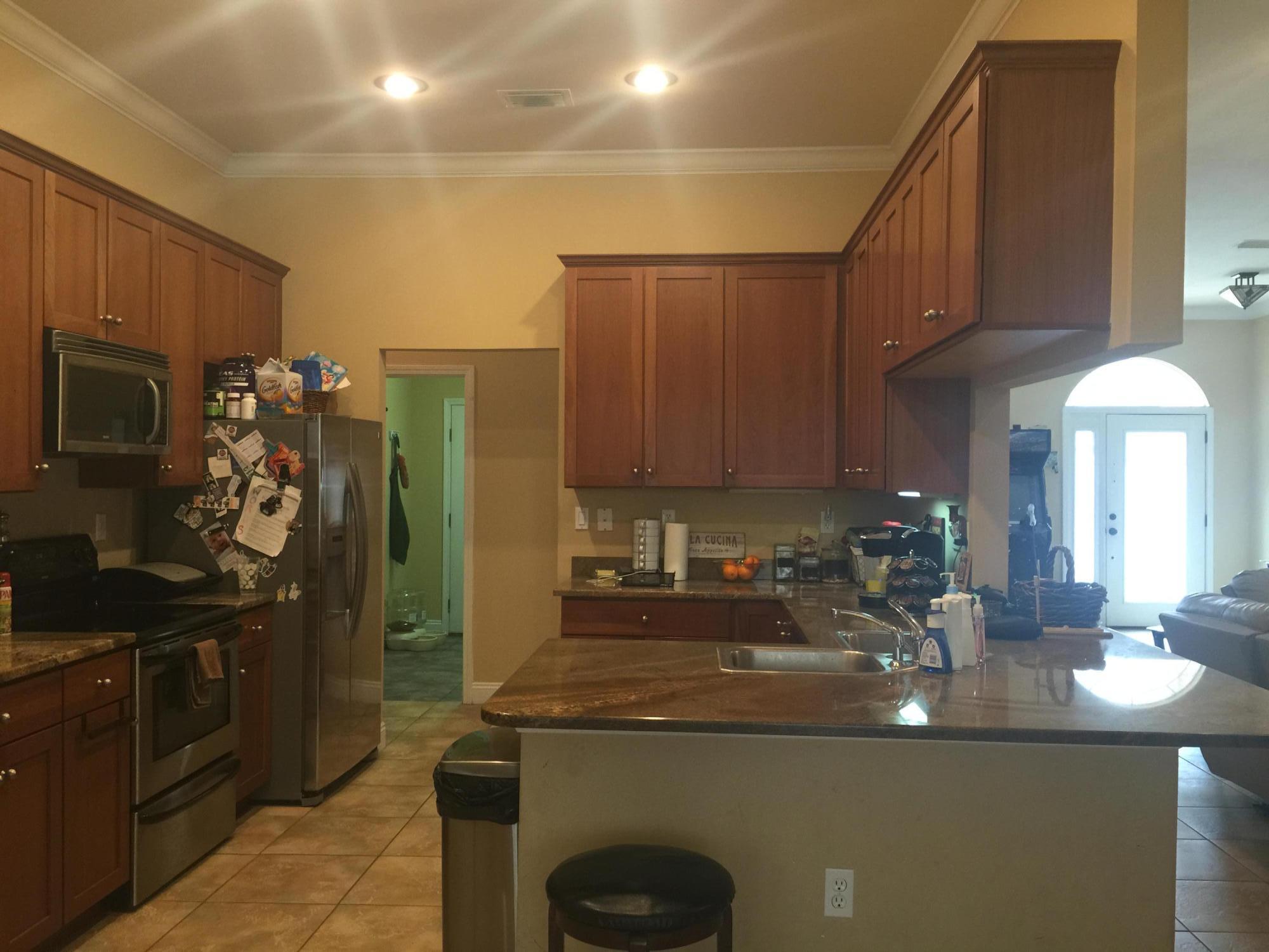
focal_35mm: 29
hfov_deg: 61.7
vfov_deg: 48.2
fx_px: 1063
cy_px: 476
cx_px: 634
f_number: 2.2
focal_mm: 4.15
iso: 50
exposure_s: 1/15
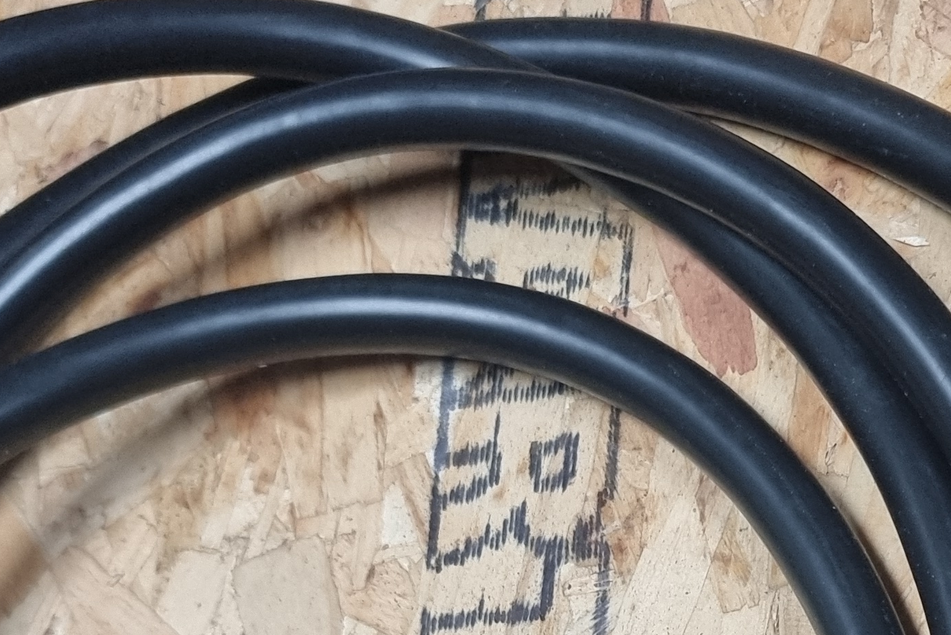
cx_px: 648
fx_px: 1902
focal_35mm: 72
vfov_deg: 16.9
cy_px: 983
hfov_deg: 27.9
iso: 500
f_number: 1.8
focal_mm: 6.7
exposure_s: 1/50
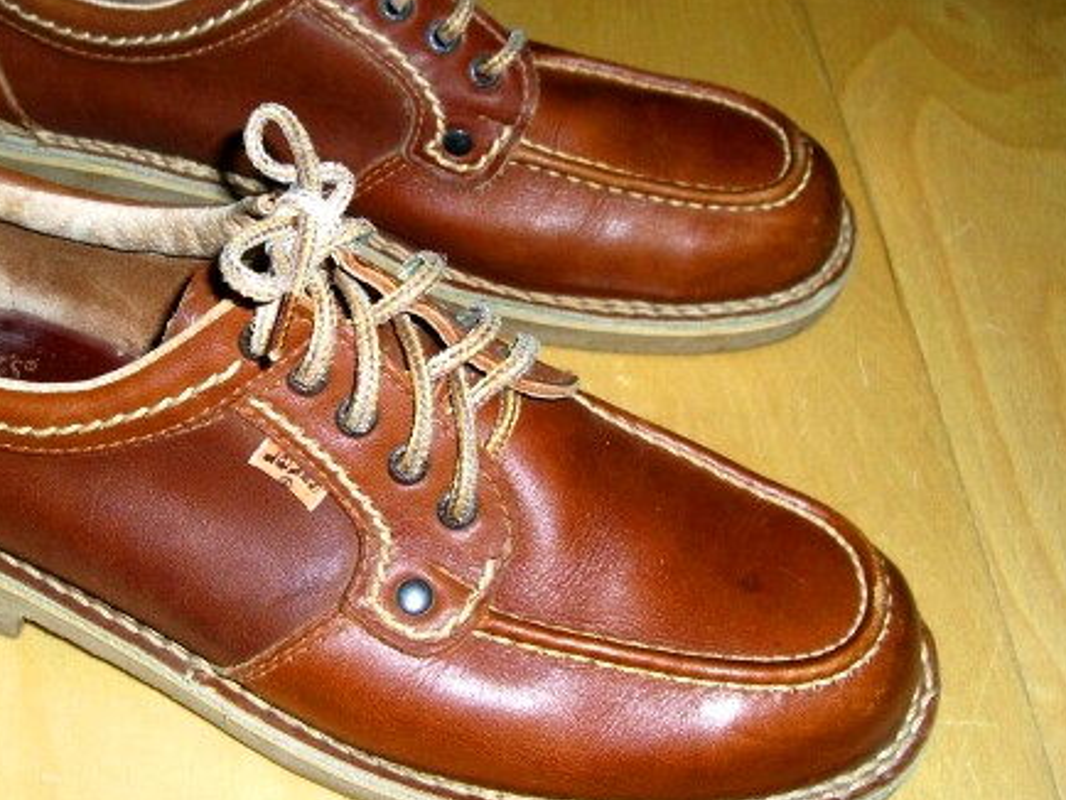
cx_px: 337
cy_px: 334
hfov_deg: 34.0
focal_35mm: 56
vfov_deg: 26.1
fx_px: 1725
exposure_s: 1/30
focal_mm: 7.9
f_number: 5.6
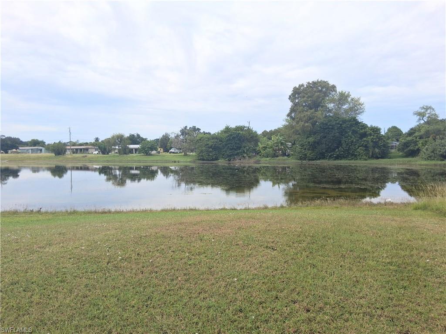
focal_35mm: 26
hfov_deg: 67.3
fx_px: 335
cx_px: 223
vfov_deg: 53.1
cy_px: 167
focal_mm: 3.98
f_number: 1.8
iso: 25
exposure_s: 1/562
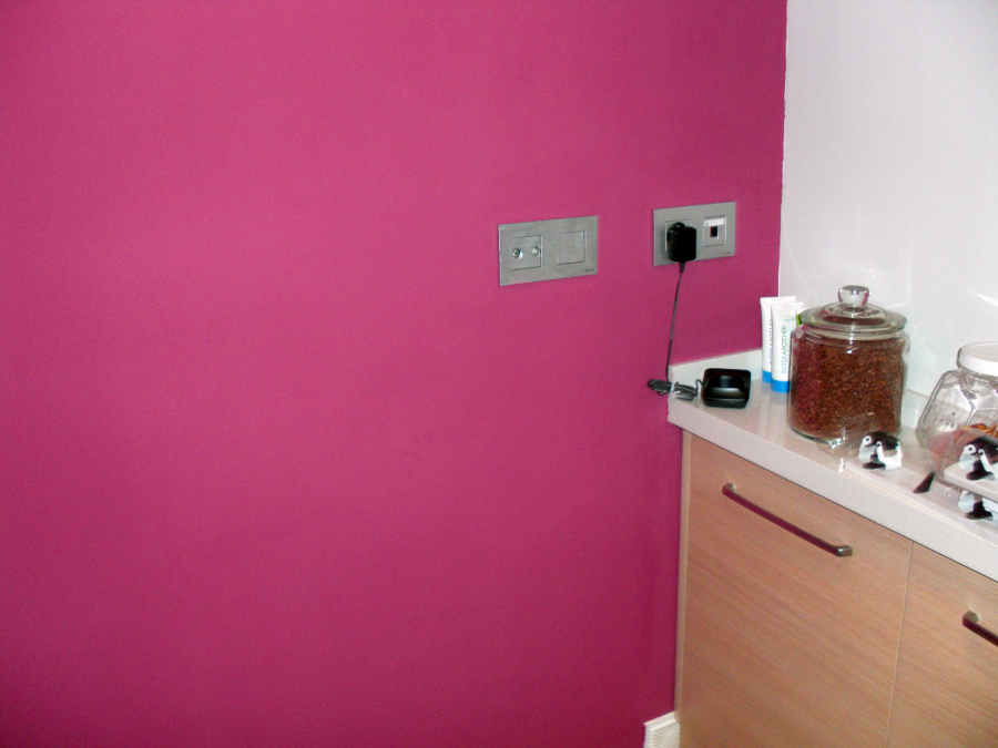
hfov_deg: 51.4
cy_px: 374
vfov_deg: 39.7
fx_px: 1038
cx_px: 499
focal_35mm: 36
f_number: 2.8
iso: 200
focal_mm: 6.3
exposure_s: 1/60
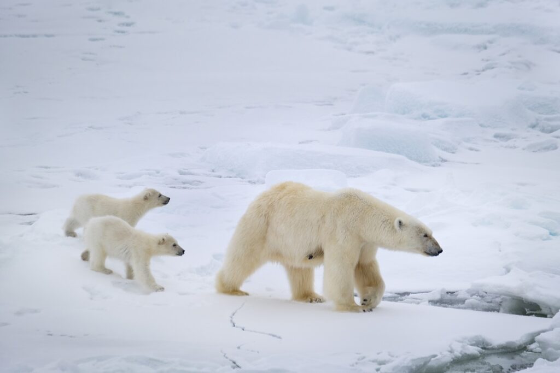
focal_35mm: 600
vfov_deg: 2.3
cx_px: 280
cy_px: 186
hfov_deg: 3.4
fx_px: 9334
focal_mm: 400
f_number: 5.6
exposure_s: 1/1600
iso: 400
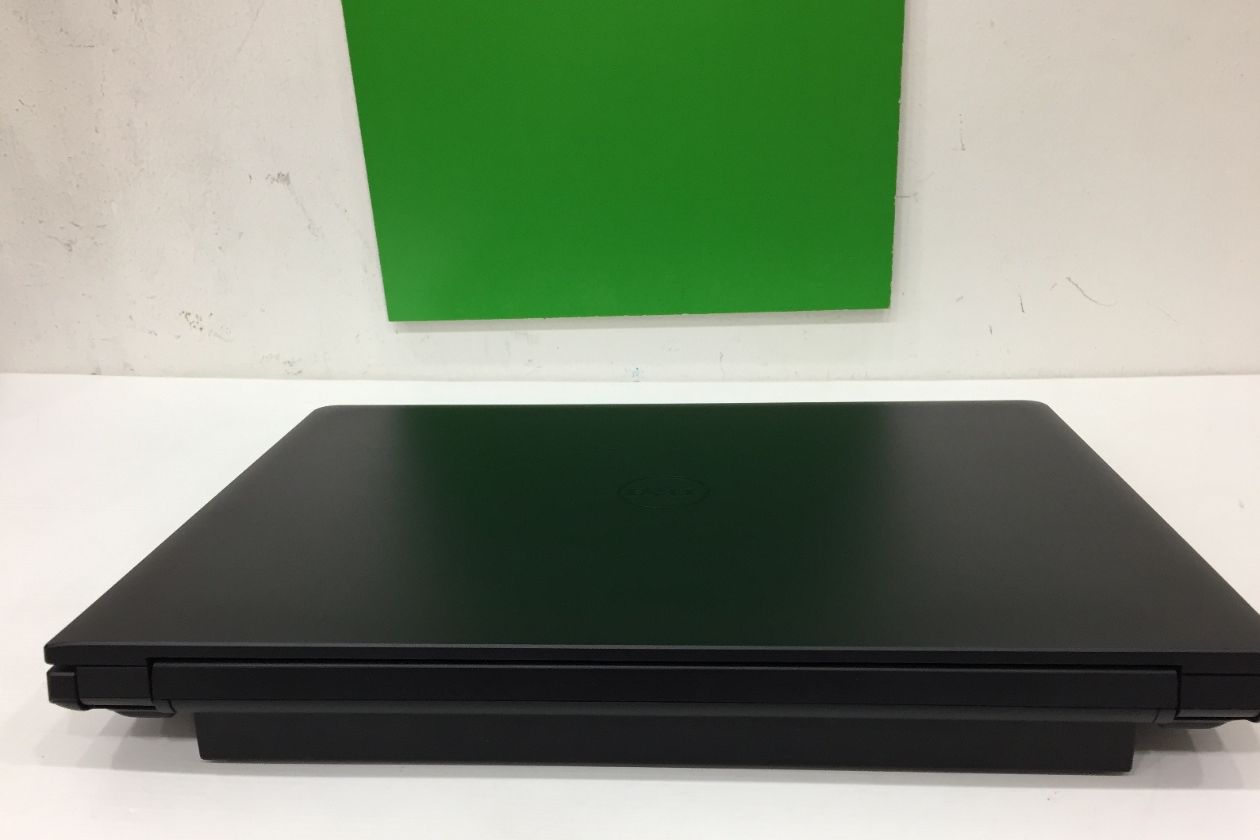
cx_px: 632
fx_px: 1085
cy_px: 474
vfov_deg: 42.3
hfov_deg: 60.3
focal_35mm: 31
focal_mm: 4.15
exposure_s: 1/33
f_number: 2.2
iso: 100
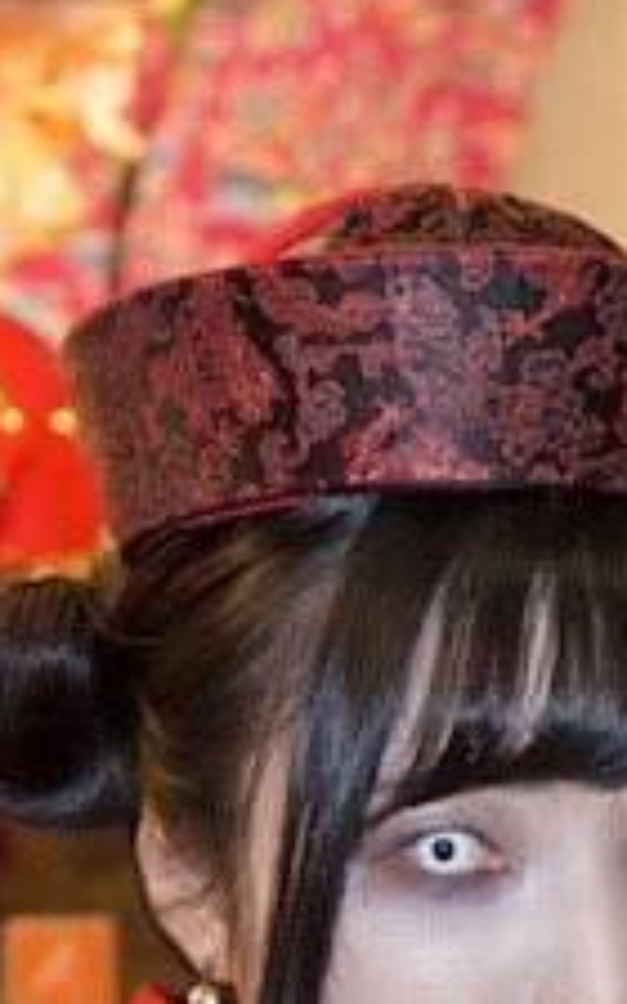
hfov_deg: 5.5
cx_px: 936
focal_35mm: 237
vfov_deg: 8.7
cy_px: 1401
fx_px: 6480
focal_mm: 35
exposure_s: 1/60
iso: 200
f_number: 2.8
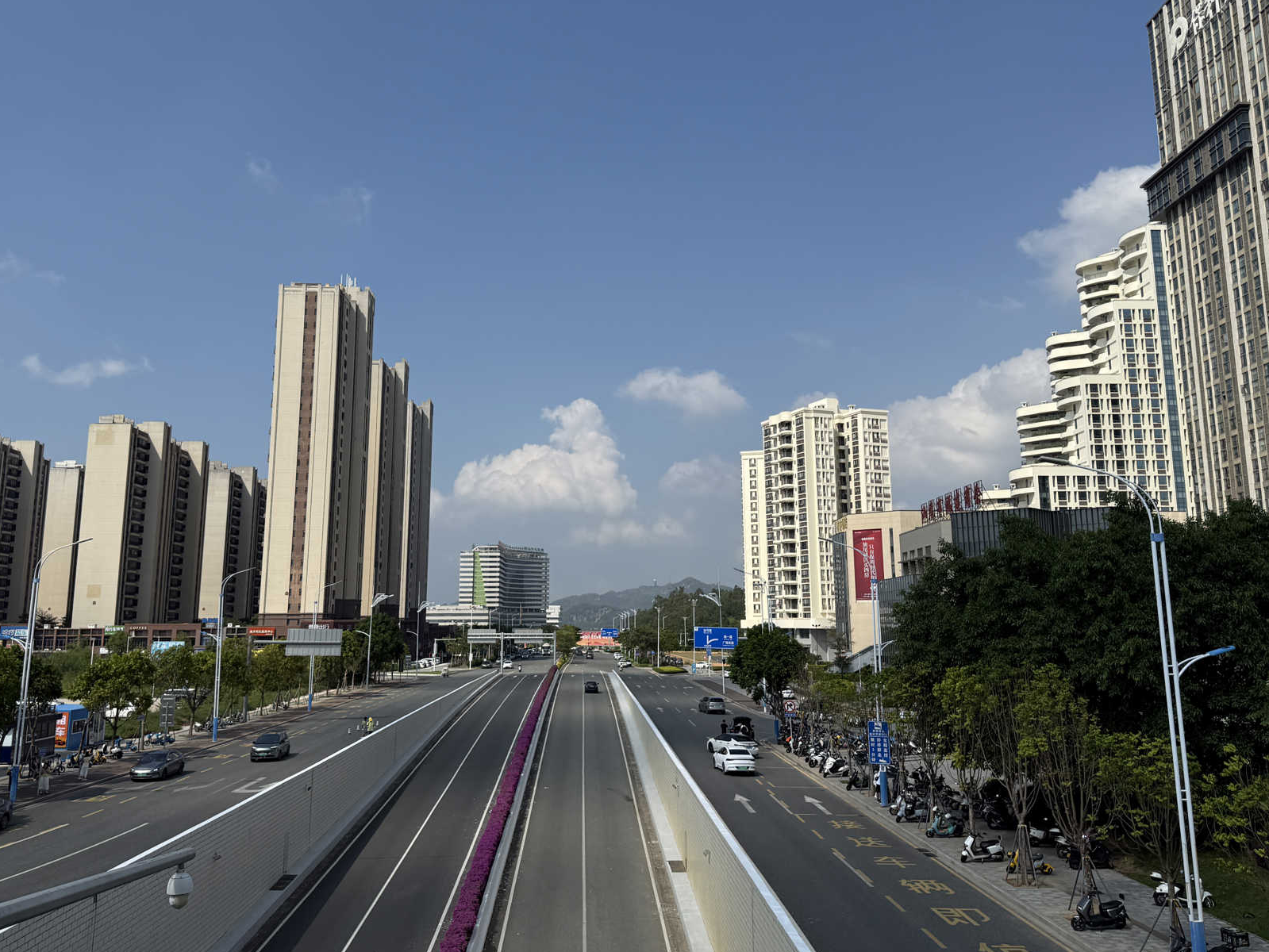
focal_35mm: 30
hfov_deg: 59.9
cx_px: 600
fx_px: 1100
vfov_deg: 46.7
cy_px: 415
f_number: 1.78
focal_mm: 6.76
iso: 80
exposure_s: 1/8130
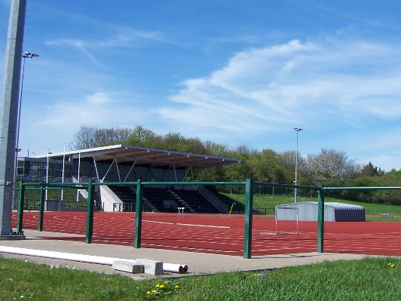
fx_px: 579
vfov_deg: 29.1
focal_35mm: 50
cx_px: 252
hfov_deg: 37.9
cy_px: 131
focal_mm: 6.2
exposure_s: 1/500
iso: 80
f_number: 4.5
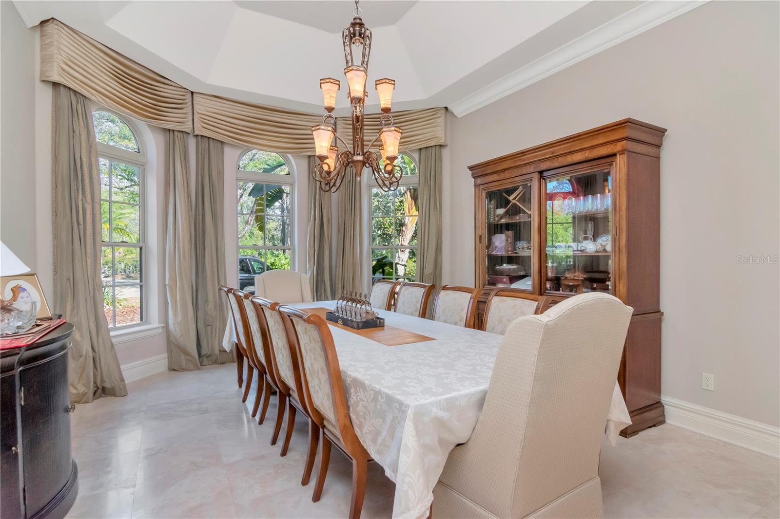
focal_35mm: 18
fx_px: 390
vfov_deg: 67.4
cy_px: 260
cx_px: 390
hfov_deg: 90.0
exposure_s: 1/200
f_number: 9
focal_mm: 12
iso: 1250
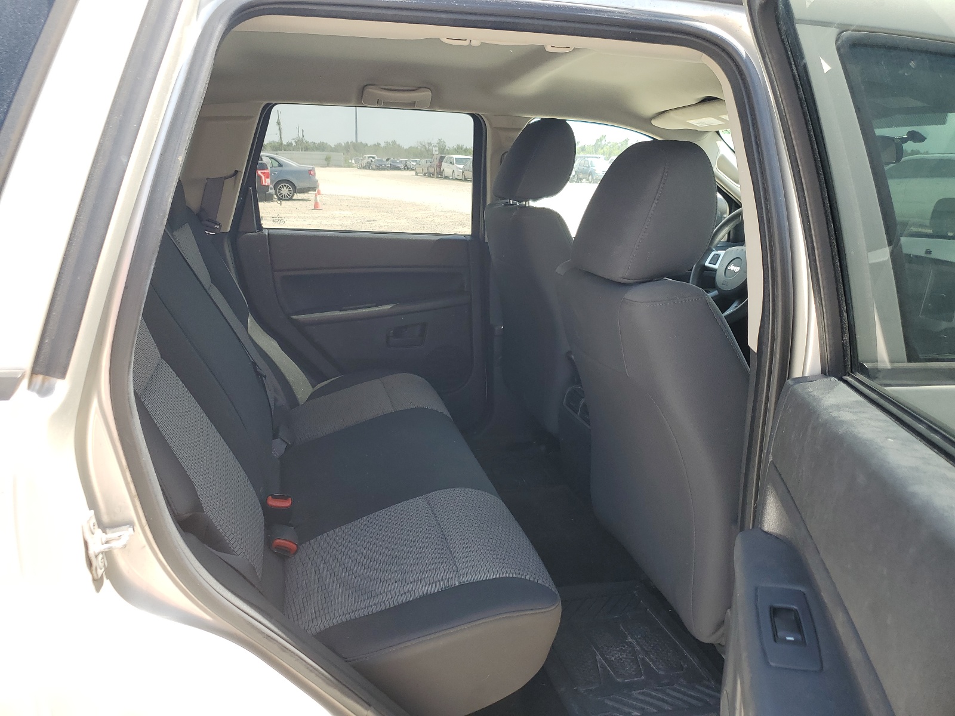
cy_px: 358
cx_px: 478
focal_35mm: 26
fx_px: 717
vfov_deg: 53.1
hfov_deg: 67.3
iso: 50
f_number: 1.5
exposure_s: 1/385
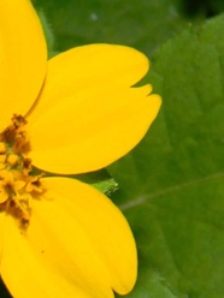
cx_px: -23
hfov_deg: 11.4
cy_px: 244
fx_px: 1104
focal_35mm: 128
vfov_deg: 15.3
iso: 200
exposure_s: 1/30
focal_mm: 7.3
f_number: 7.6
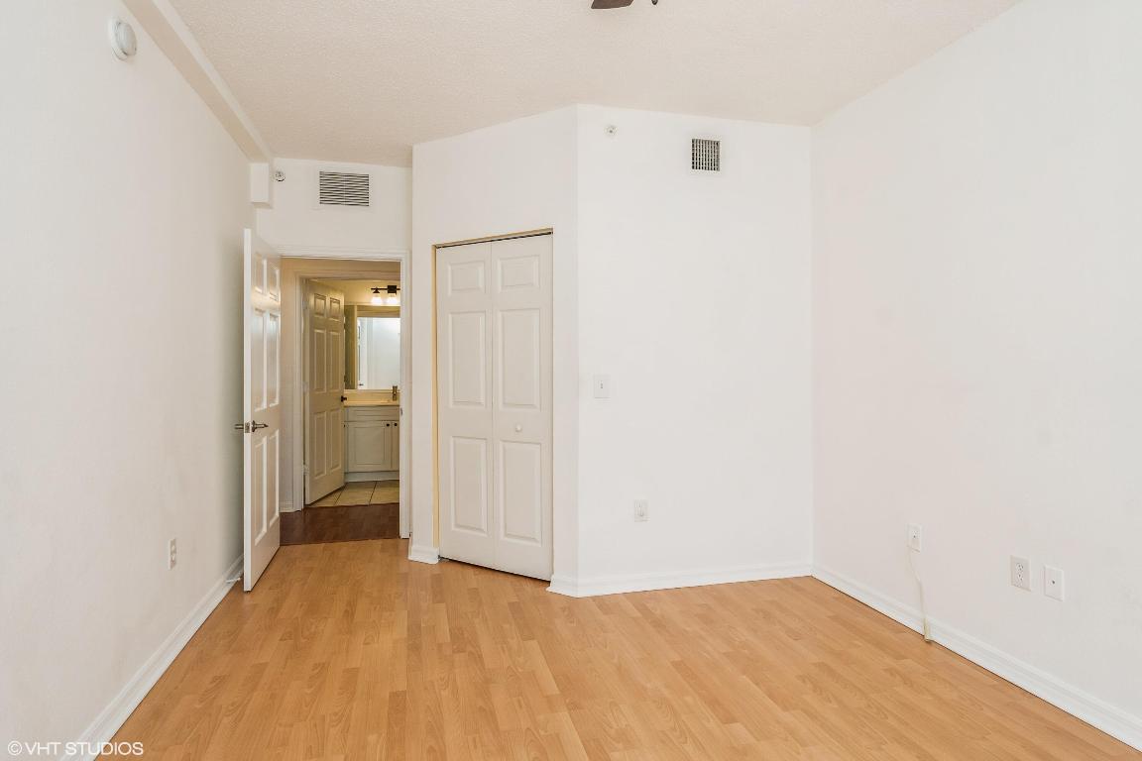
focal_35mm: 18
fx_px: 571
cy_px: 380
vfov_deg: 67.4
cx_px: 571
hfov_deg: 90.0
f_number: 8
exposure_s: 1/20
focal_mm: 12
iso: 200
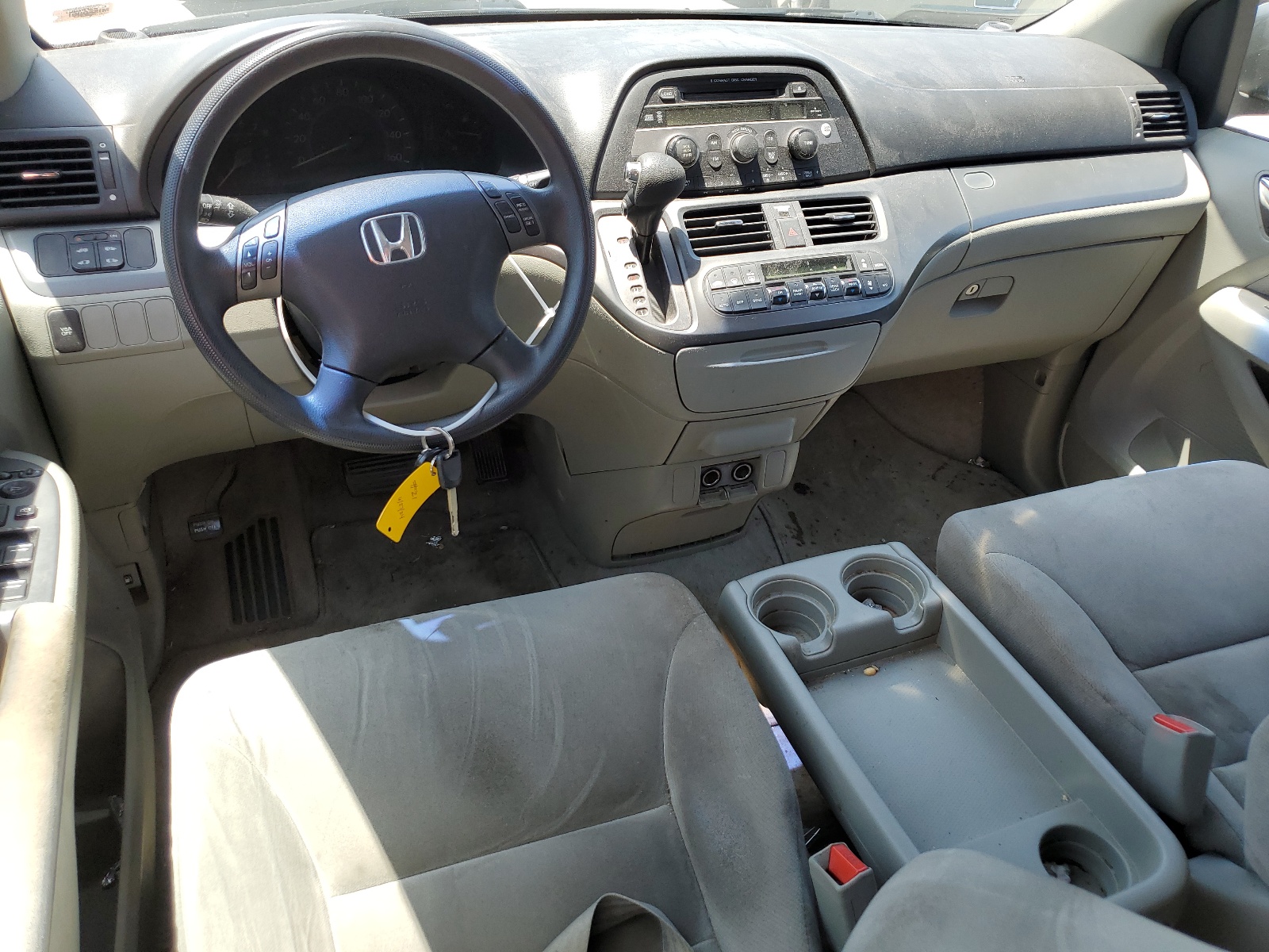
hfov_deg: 67.3
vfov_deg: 53.1
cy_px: 476
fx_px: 953
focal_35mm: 26
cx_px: 634
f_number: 1.5
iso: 50
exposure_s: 1/370
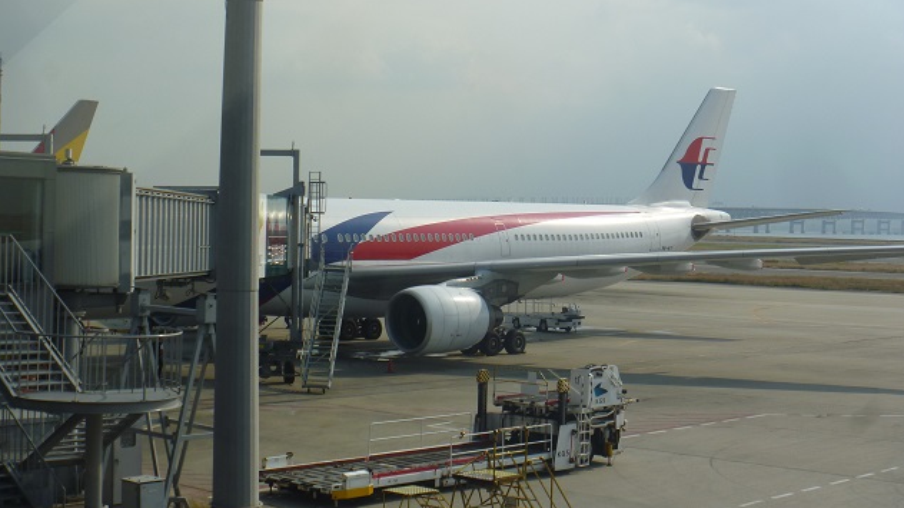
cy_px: 268
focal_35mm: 64
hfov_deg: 32.8
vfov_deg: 18.8
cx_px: 456
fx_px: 1534
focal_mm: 10.3
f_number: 5
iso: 80
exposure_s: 1/320
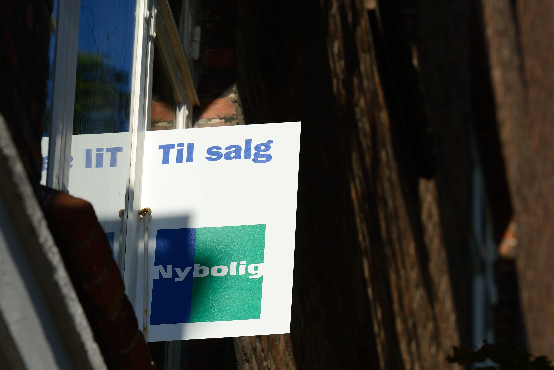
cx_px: 305
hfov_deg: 8.8
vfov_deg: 5.9
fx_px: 3586
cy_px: 232
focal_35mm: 233
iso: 100
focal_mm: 165
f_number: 5.6
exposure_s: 1/1600
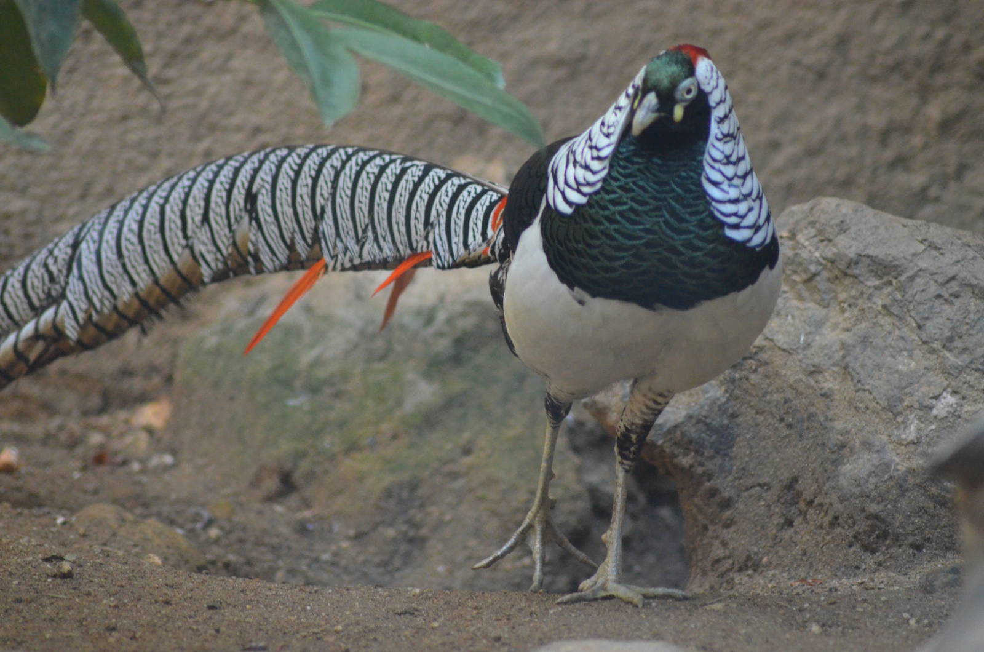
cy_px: 326
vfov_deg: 3.8
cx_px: 492
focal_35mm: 360
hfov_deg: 5.7
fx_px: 9820
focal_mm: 240
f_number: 5
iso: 3200
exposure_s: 1/125
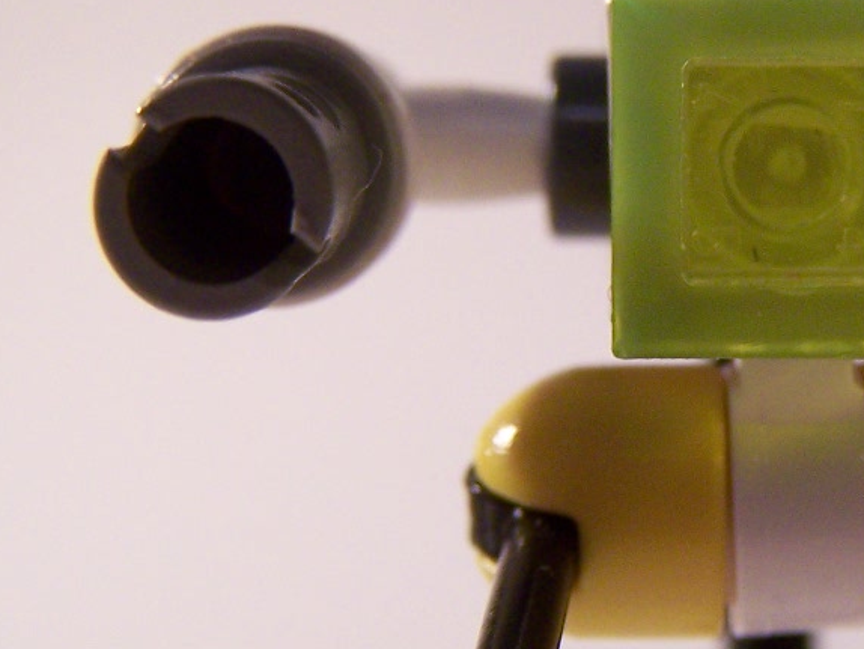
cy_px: 301
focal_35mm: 99
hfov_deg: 19.4
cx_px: 826
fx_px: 2472
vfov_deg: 14.9
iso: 160
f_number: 2.8
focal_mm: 6.3
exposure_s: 1/25
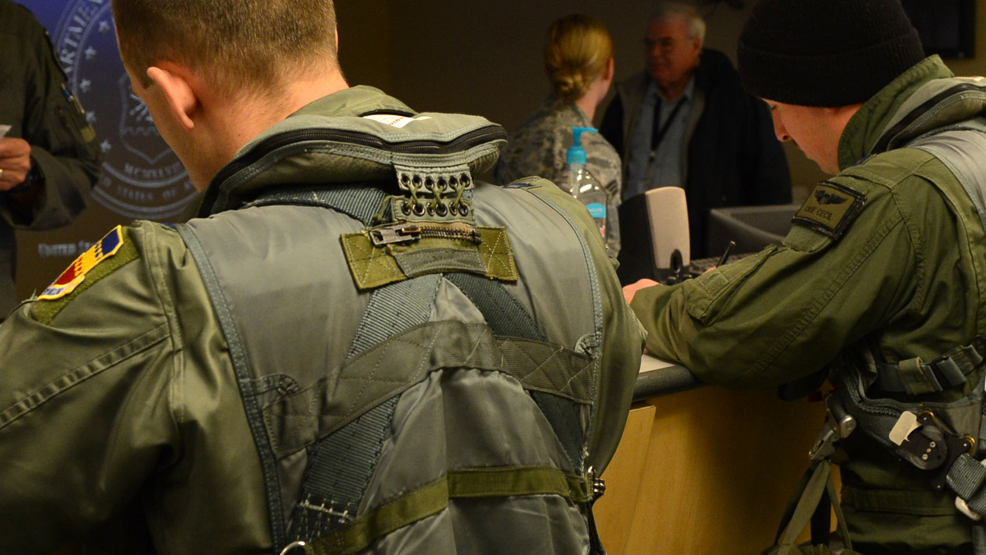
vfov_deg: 16.7
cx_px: 508
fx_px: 1882
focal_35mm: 72
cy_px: 218
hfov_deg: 29.4
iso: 1600
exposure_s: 1/60
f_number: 5
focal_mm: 32
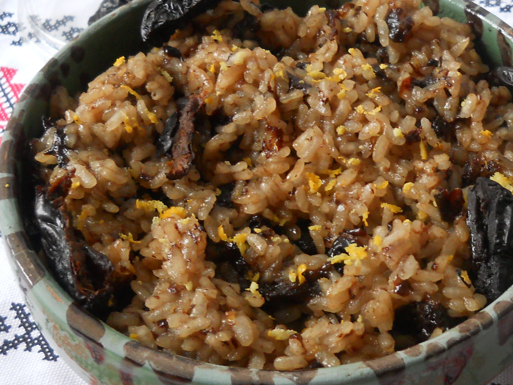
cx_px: 359
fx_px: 1097
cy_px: 142
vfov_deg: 19.9
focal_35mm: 74
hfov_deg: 26.1
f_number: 3.1
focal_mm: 6.72
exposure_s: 1/30
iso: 250
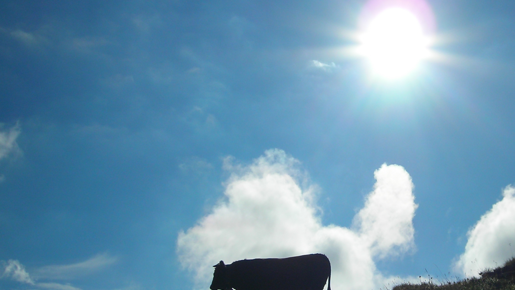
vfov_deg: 18.5
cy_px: 189
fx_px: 888
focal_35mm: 65
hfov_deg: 31.7
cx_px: 392
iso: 50
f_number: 6.4
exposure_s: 1/1116
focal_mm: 6.3
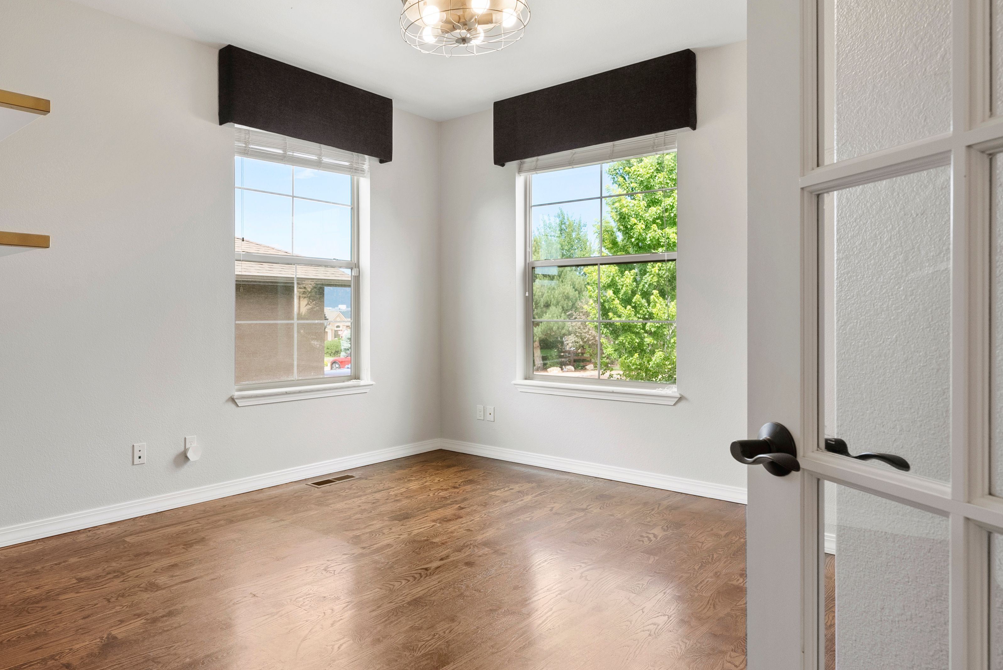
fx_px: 669
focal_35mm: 24
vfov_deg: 53.2
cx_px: 370
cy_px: 319
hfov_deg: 72.4
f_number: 9
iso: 640
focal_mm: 18
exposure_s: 1/13
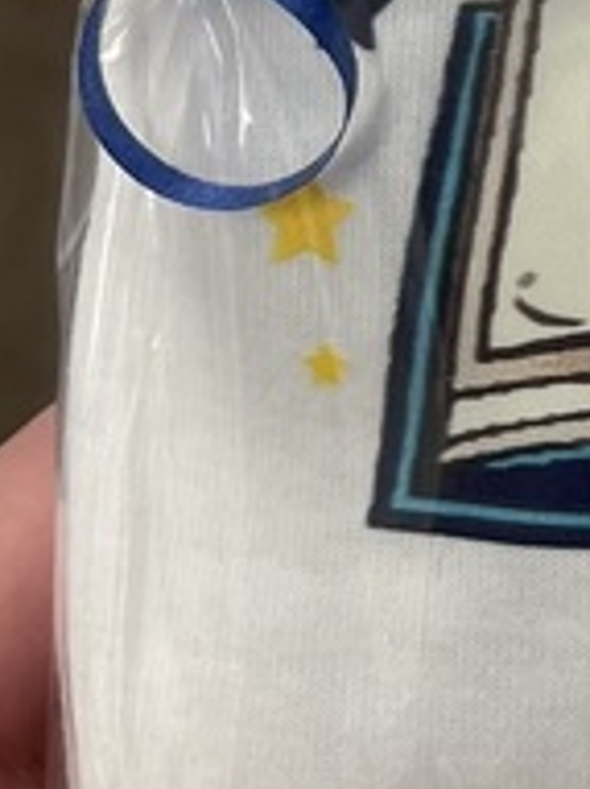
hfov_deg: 12.7
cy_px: -293
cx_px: 957
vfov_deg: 16.8
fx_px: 2480
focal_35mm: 109
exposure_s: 1/120
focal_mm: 5.1
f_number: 1.6
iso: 64
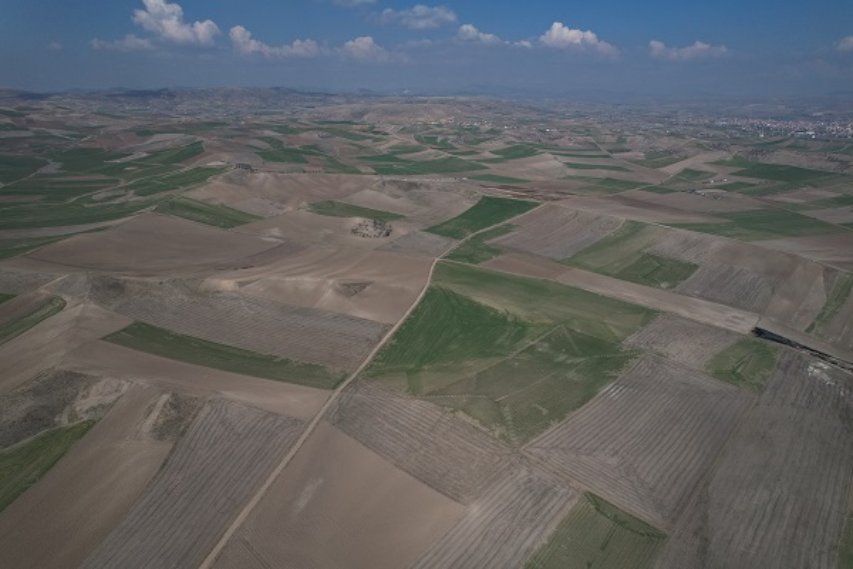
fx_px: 521
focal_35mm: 22
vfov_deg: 57.2
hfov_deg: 78.6
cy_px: 284
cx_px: 426
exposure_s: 1/5000
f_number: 2.8
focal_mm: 8.38
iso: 100
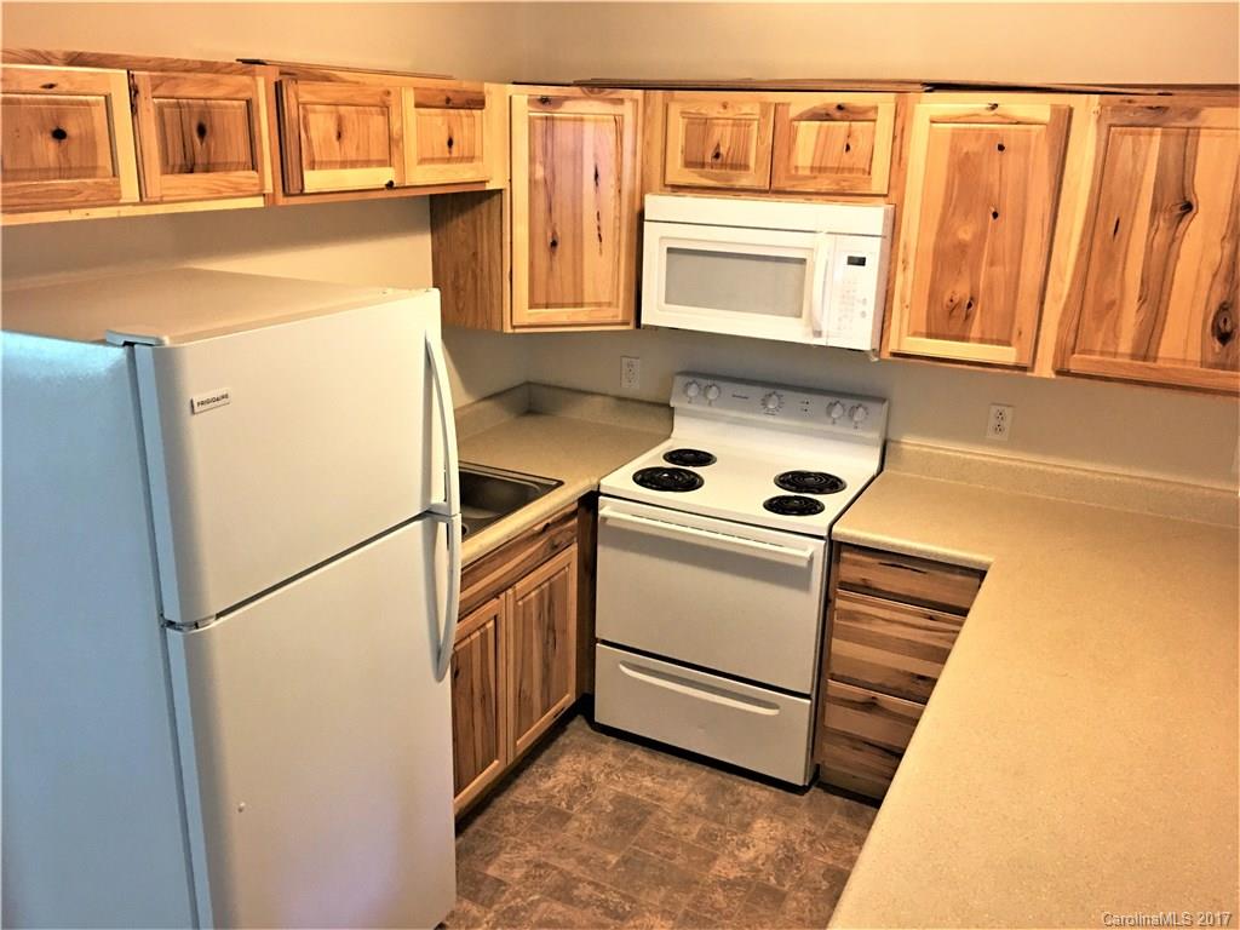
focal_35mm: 29
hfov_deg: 61.7
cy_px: 465
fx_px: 1039
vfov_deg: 48.2
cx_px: 620
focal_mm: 4.15
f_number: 2.2
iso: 100
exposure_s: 1/15
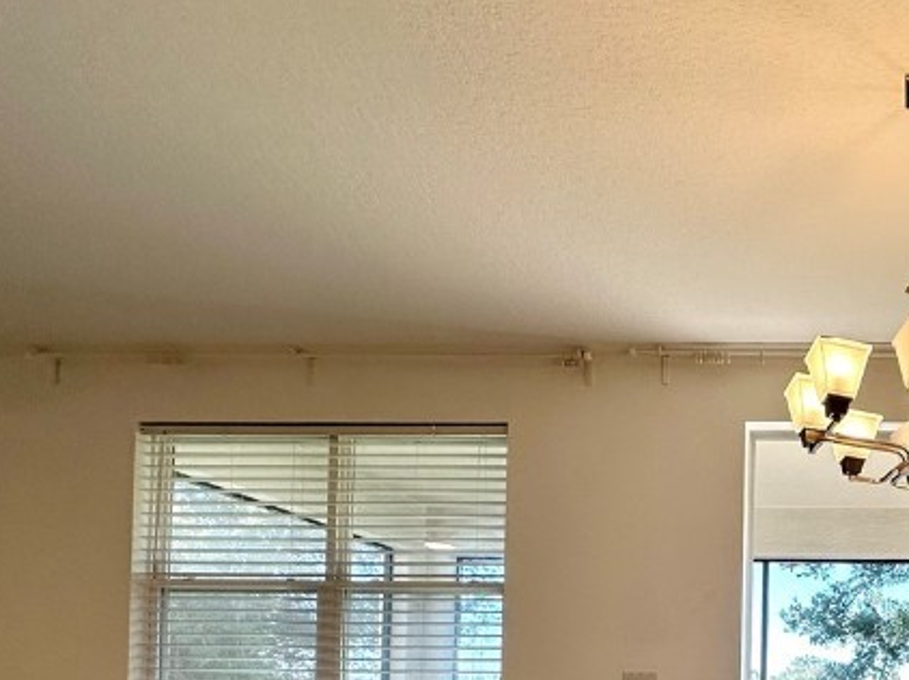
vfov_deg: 36.3
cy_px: 721
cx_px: 920
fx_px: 892
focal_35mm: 34
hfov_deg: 45.2
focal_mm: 2.22
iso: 64
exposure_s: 1/120
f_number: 2.2
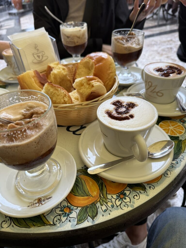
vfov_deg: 71.6
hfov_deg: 56.8
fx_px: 172
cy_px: 124
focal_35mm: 24
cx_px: 93
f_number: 1.78
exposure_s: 1/100
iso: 125
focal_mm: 6.76
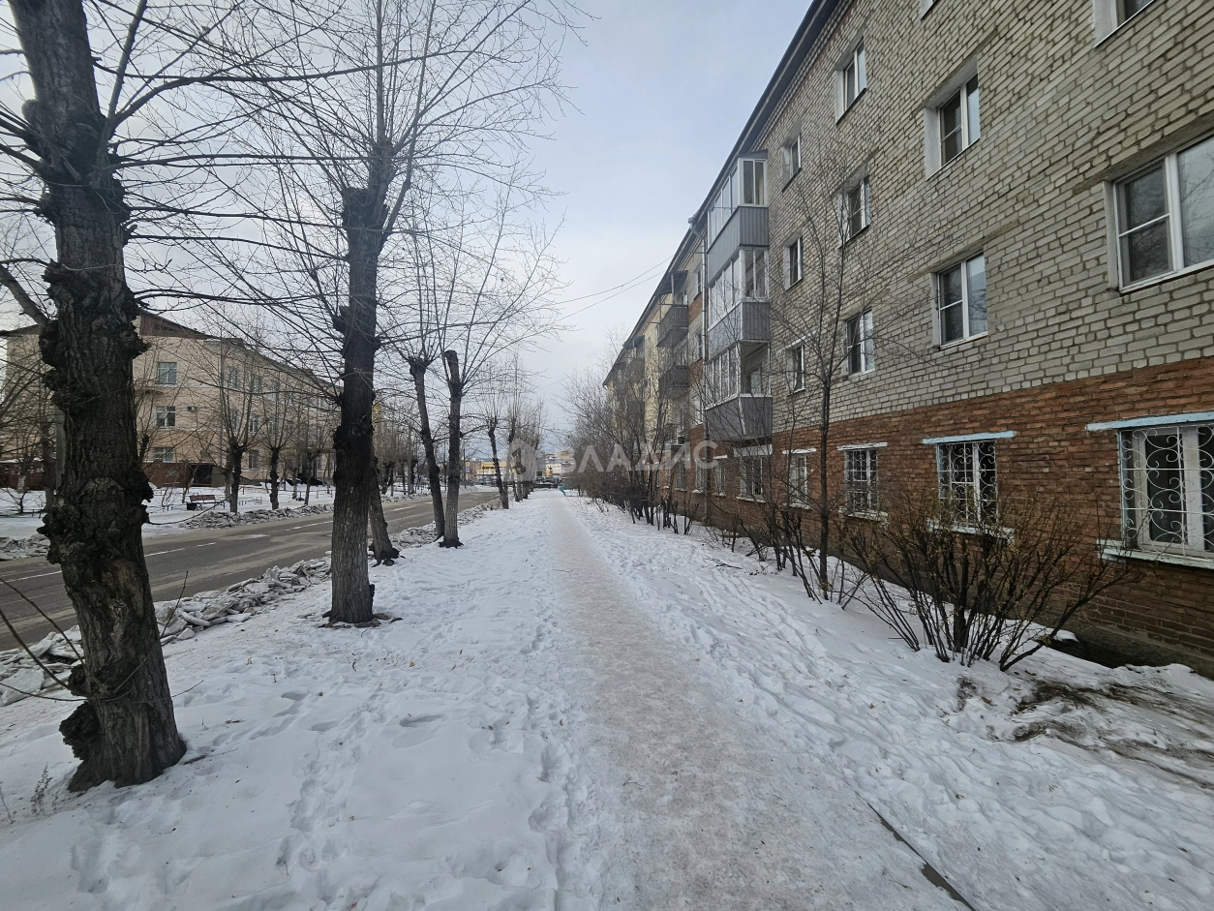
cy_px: 456
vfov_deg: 89.9
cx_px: 607
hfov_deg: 106.2
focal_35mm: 13
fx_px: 456
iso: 32
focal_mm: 1.7
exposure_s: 1/463
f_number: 2.2
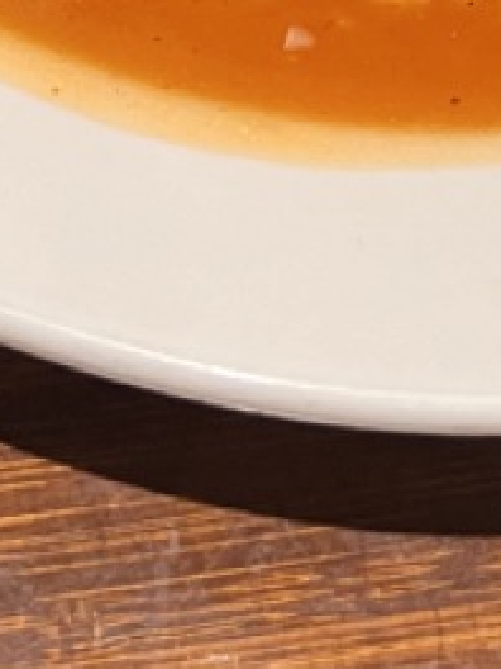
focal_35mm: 126
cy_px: -365
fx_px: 2431
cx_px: 106
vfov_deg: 14.5
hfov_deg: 11.7
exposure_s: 1/60
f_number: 1.5
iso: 160
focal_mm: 5.7
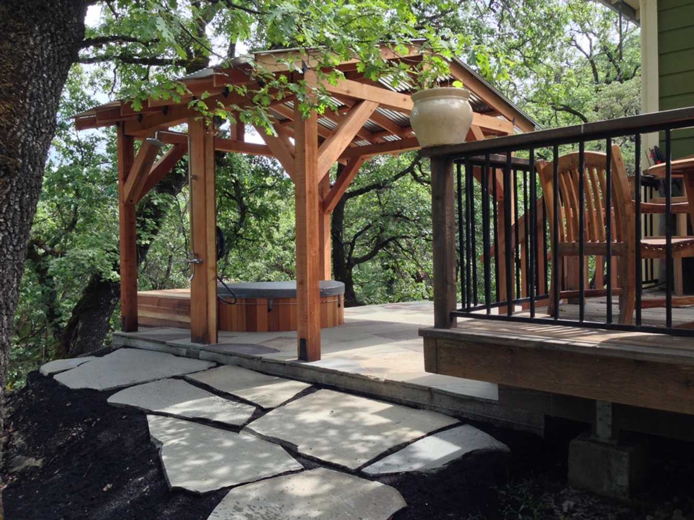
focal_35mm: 33
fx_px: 661
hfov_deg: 55.4
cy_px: 260
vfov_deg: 42.9
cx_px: 347
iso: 50
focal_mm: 4.12
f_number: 2.4
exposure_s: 1/304
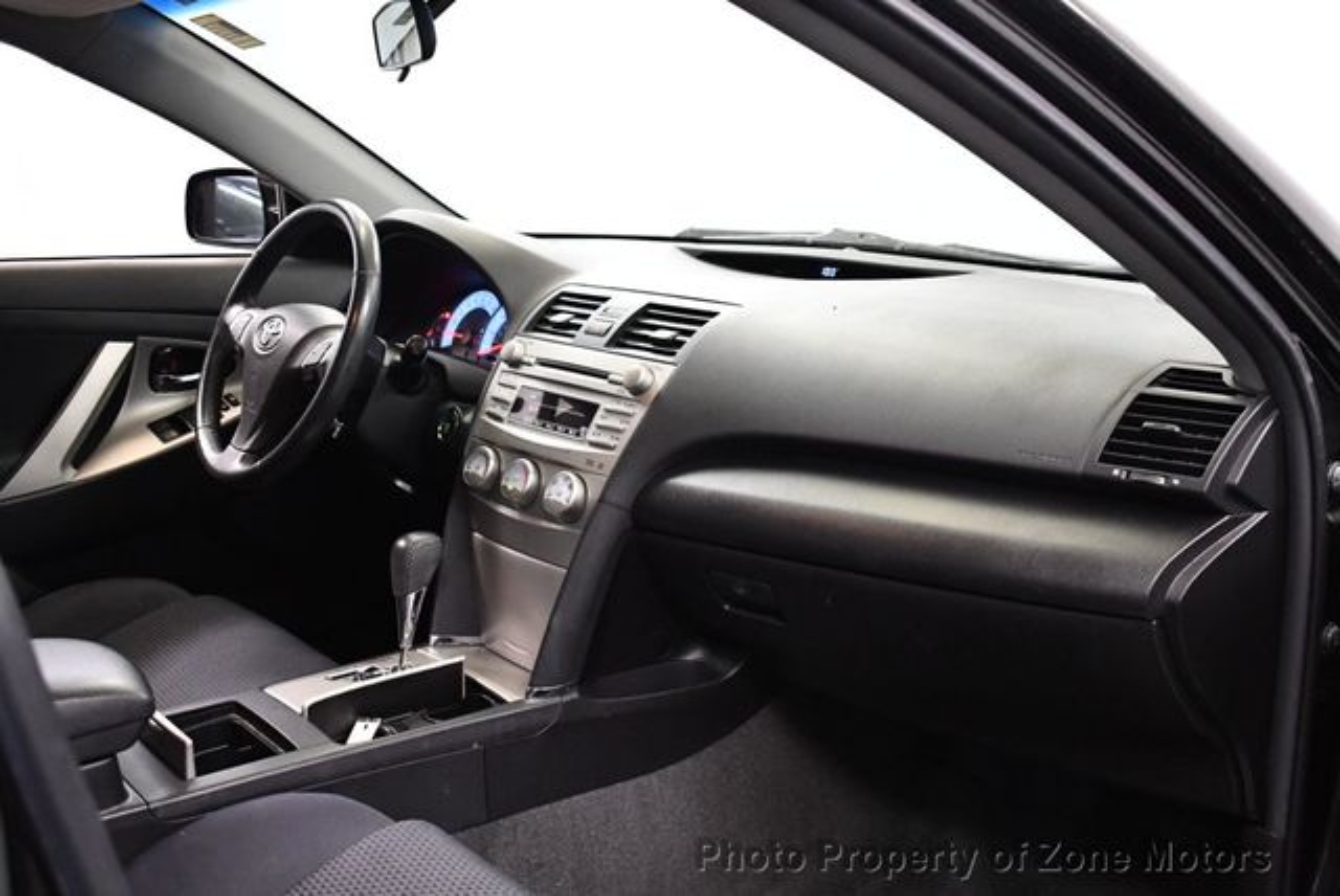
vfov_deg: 36.9
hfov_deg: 53.1
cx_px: 670
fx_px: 1341
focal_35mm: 36
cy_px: 448
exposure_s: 1/100
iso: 3200
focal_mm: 18
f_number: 3.5
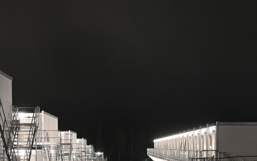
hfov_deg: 29.3
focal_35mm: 70
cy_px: 170
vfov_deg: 18.0
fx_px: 490
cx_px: 152
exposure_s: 1/30
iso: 2800
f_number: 2.8
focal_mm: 28
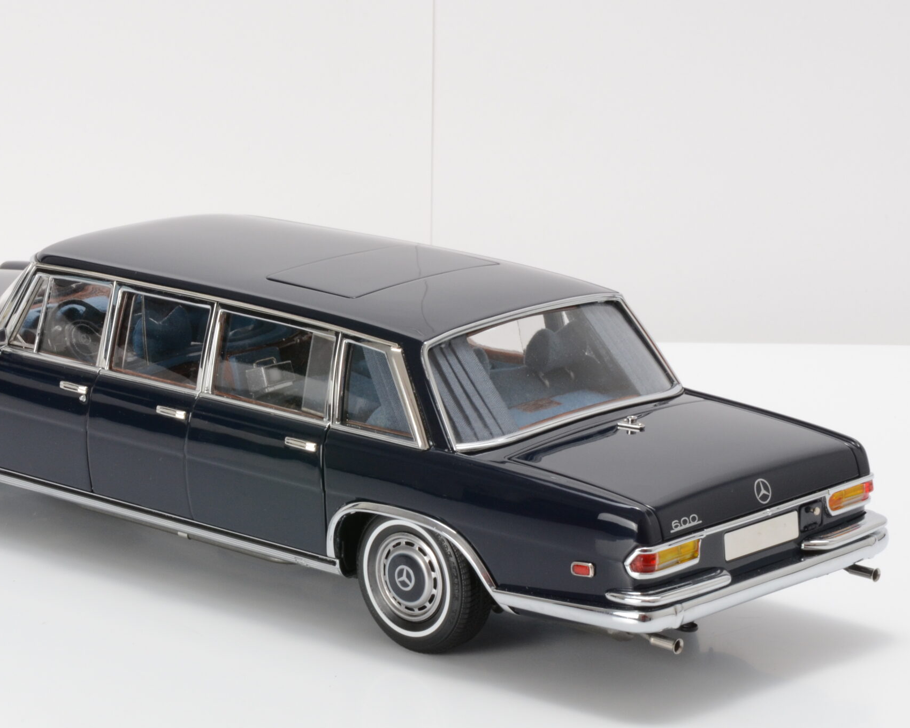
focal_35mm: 148
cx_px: 295
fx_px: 3986
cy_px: 411
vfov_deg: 10.4
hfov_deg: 13.0
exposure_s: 1/10
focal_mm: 70
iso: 500
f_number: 20
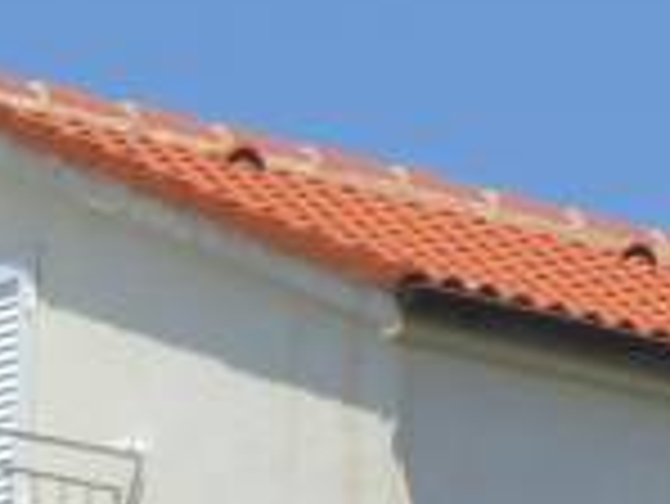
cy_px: 1192
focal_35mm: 597
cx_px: 1997
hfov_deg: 3.3
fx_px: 11564
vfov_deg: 2.5
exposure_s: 1/200
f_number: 7.1
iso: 50
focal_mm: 14.49
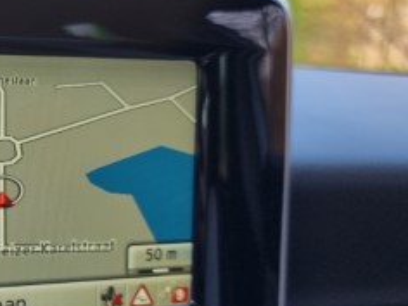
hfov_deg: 27.5
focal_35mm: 65
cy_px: 194
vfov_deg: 22.5
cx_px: -33
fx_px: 766
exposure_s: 1/70
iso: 50
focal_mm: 6.7
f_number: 1.8
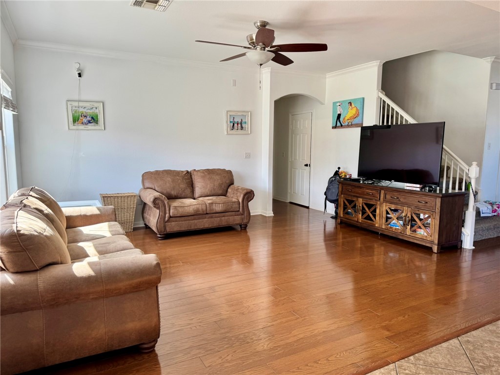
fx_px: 347
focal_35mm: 24
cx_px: 250
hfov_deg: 71.6
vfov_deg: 56.8
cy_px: 188
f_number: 1.78
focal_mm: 6.76
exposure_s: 1/121
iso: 100
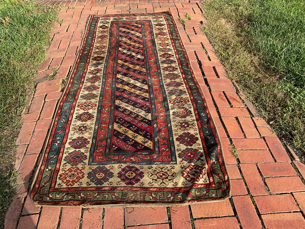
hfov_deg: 61.7
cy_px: 114
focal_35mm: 29
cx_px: 152
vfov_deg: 48.2
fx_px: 256
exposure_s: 1/620
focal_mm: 3
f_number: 1.8
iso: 16
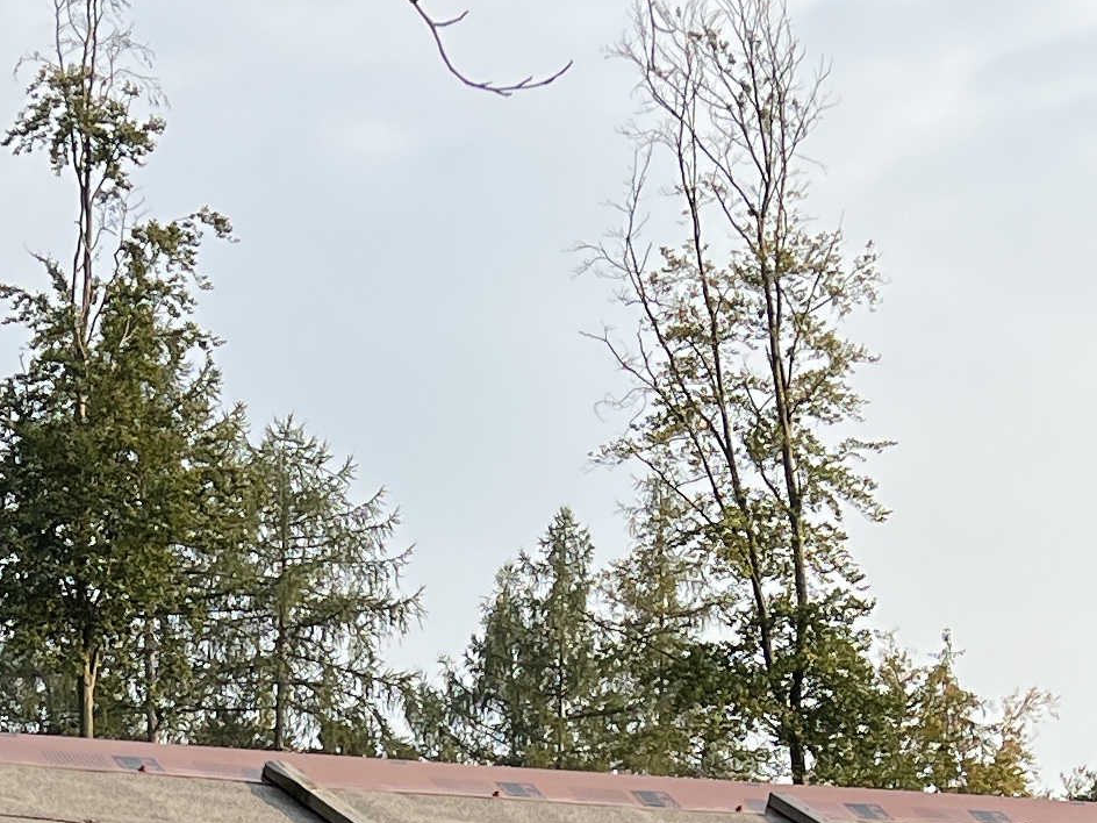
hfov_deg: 17.7
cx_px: 344
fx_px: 3518
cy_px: 1318
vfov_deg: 12.5
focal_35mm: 111
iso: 50
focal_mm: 5.7
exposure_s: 1/1412
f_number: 1.5
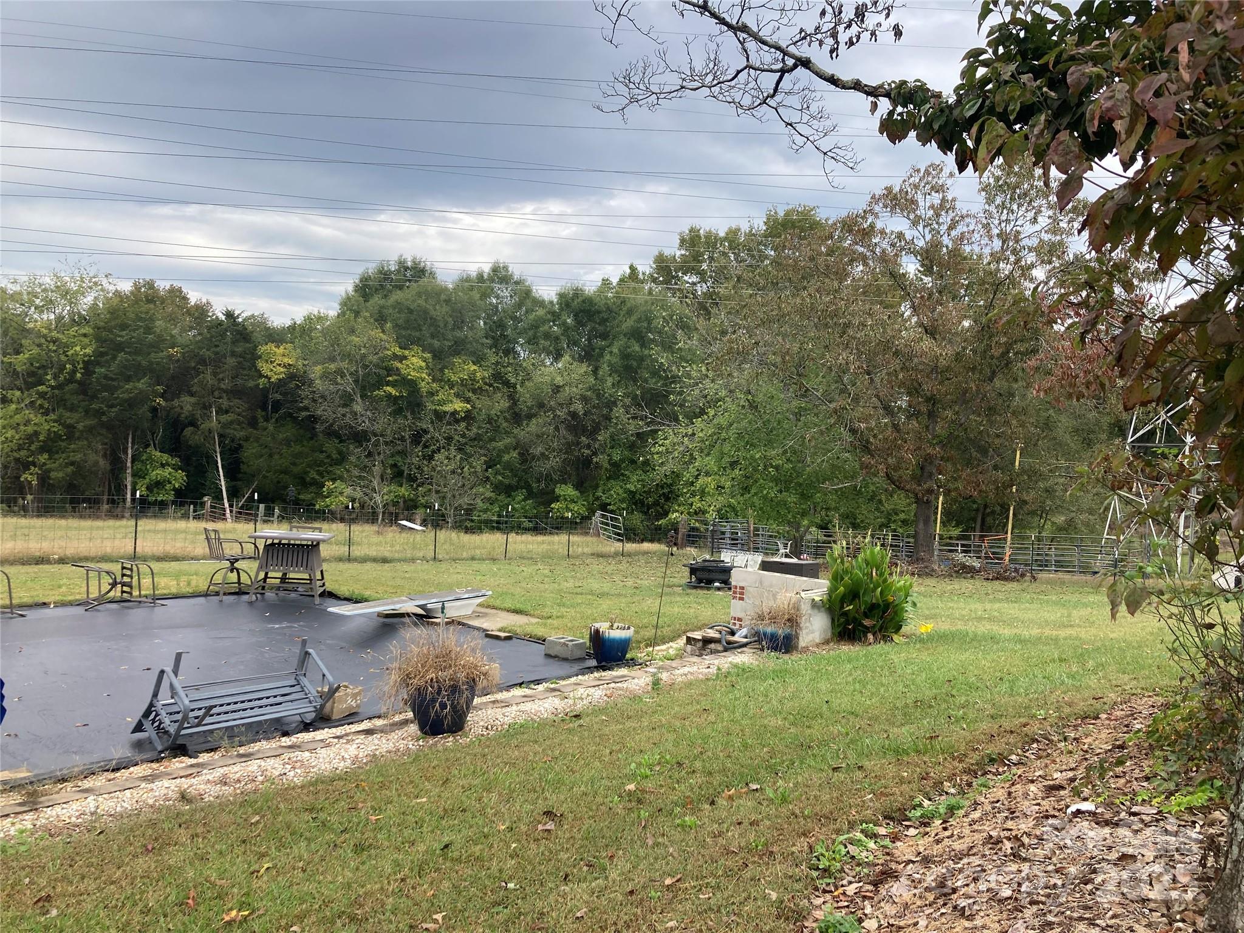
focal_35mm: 28
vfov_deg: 49.7
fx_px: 1006
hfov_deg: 63.4
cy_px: 466
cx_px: 622
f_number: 1.8
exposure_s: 1/823
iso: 20
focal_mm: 3.99
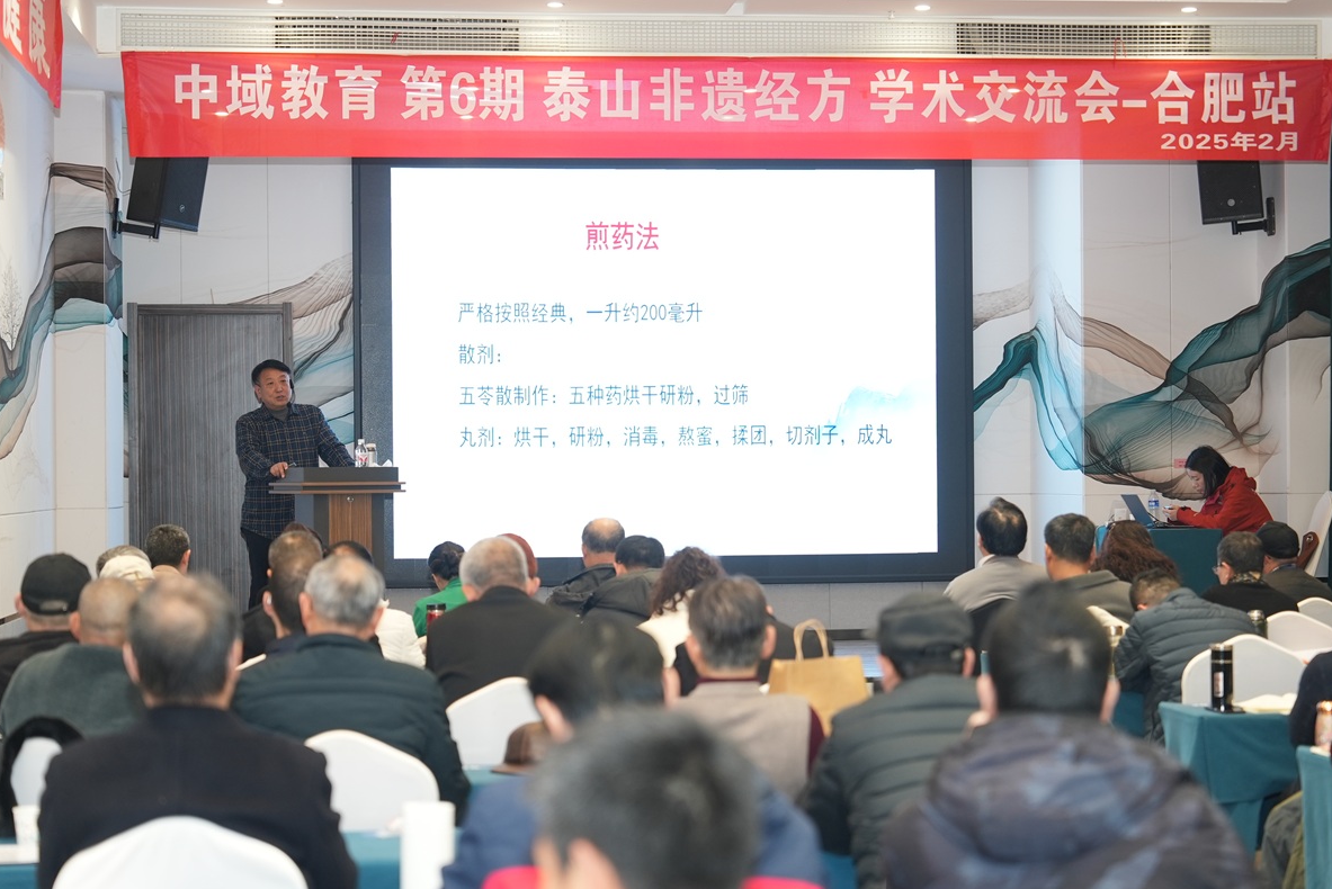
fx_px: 2628
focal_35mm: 71
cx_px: 670
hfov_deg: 28.4
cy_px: 448
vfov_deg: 19.2
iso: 640
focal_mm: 70
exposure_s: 1/125
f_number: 2.8
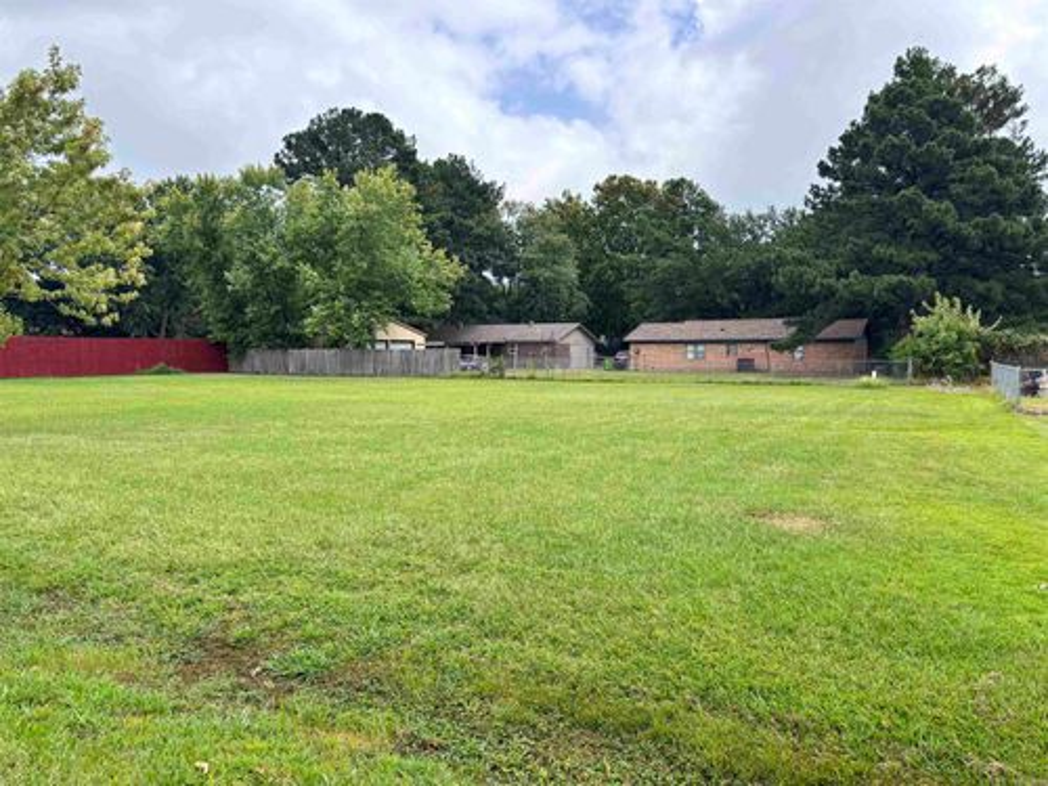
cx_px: 524
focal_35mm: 26
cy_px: 393
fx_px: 787
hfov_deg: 67.3
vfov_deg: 53.1
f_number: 1.6
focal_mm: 5.96
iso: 50
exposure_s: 1/2342
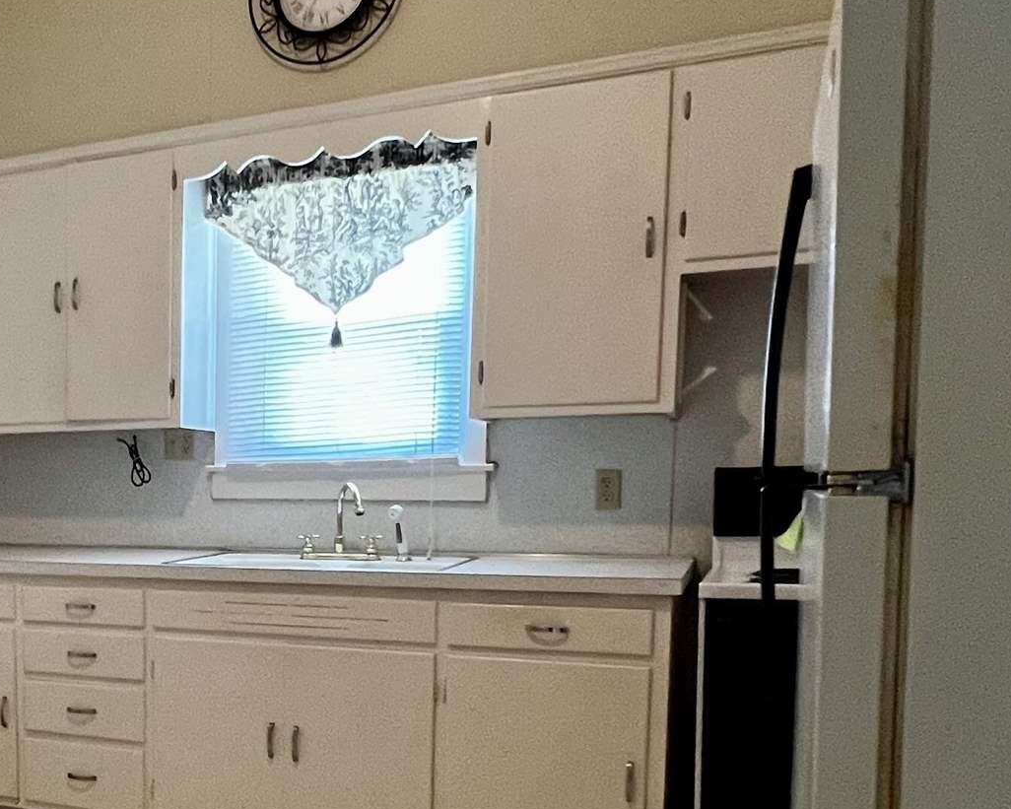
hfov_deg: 42.3
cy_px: 586
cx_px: 32
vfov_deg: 38.4
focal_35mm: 38
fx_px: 1137
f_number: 1.8
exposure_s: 1/60
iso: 320
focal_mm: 1.57
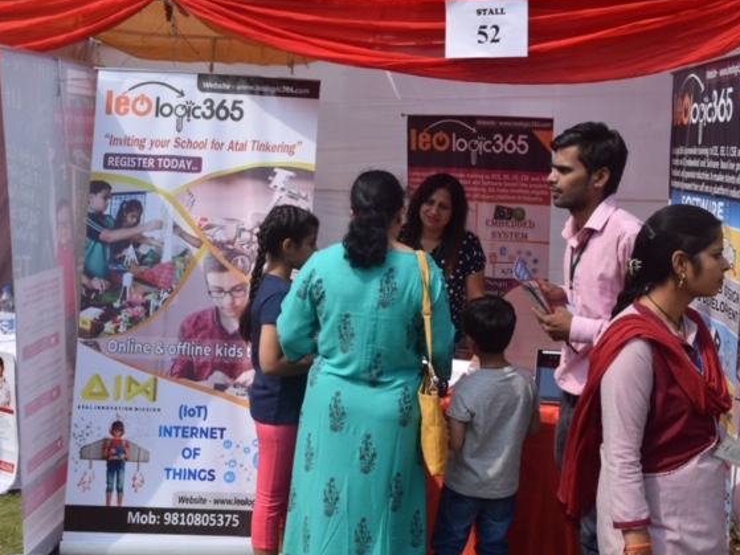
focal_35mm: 43
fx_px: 919
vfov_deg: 33.6
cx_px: 371
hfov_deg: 43.9
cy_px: 277
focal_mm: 26
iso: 200
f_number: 9
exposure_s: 1/320
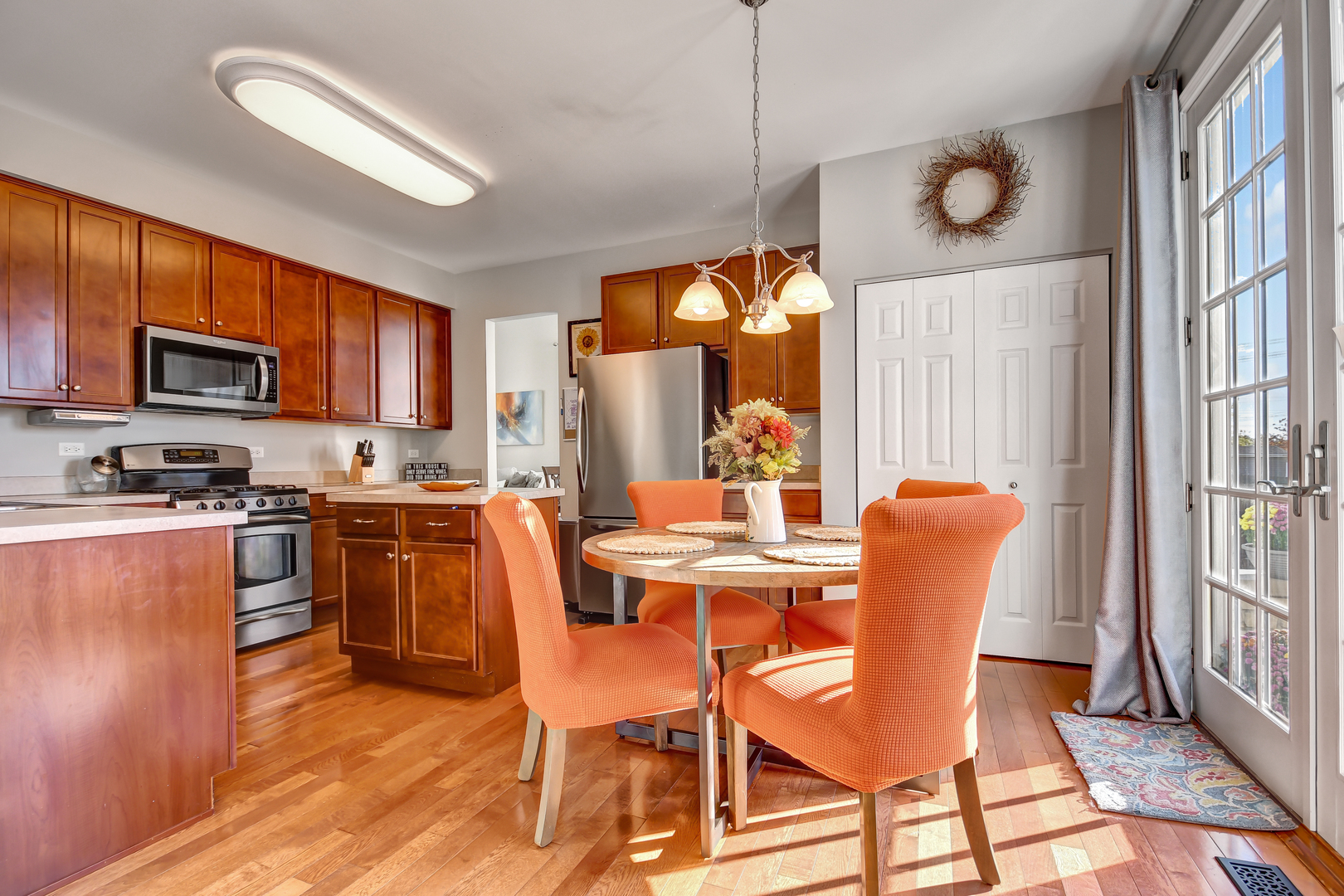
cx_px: 672
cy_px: 448
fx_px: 560
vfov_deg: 77.3
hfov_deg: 100.4
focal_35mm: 15
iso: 200
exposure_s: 1/125
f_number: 3.5
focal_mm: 10
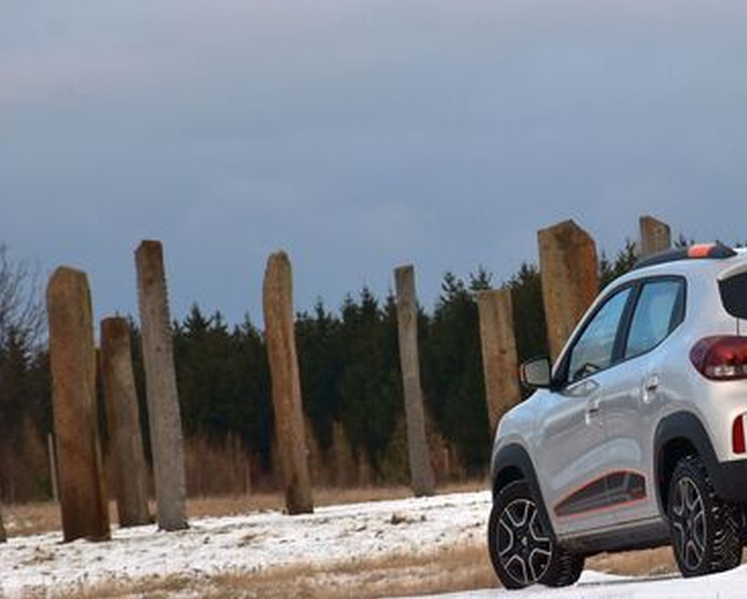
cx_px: 826
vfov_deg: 6.5
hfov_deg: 8.1
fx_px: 5266
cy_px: 346
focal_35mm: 238
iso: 400
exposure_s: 1/320
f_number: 10
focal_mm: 75
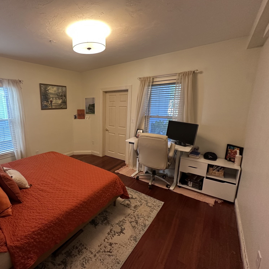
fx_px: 149
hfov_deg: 81.2
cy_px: 133
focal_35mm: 17
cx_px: 90
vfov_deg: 84.0
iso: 250
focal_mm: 2.22
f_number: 2.2
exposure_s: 1/60
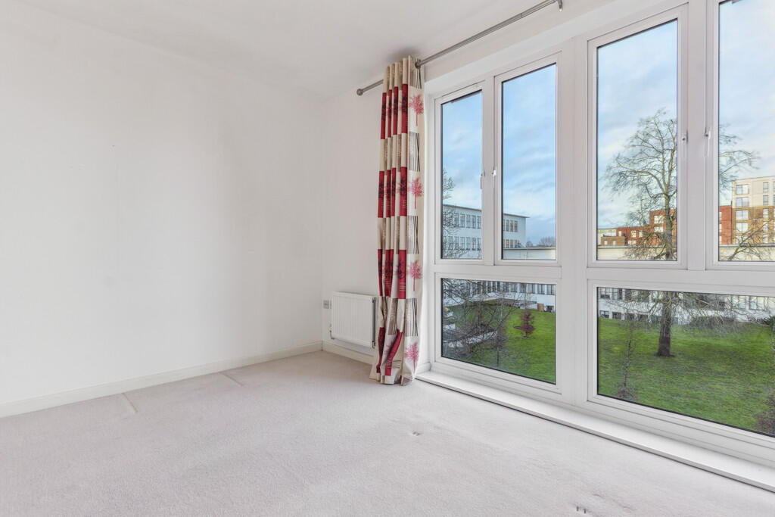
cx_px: 388
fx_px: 366
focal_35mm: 17
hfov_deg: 93.3
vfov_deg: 70.5
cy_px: 258
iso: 800
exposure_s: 1/125
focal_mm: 17
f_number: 5.6
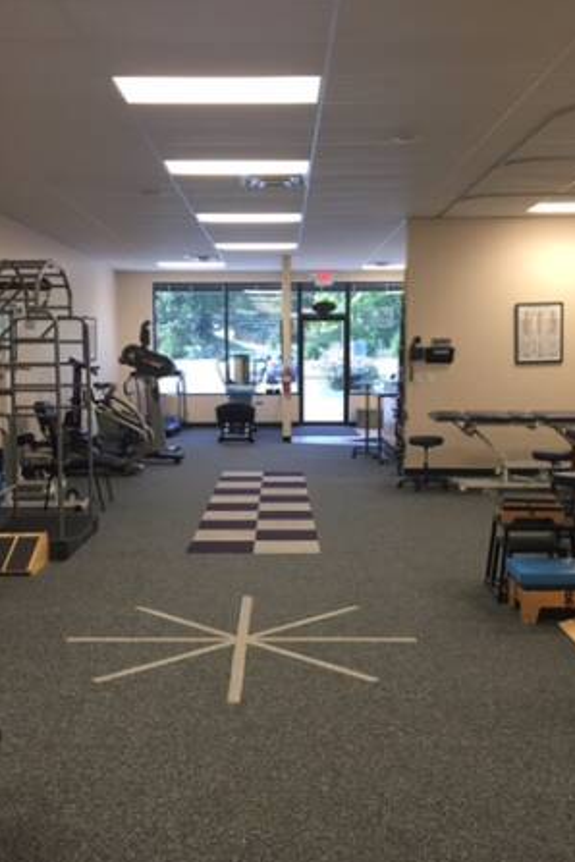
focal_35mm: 41
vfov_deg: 47.4
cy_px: 436
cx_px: 276
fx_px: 982
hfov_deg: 32.6
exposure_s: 1/30
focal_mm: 4.15
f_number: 2.2
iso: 40
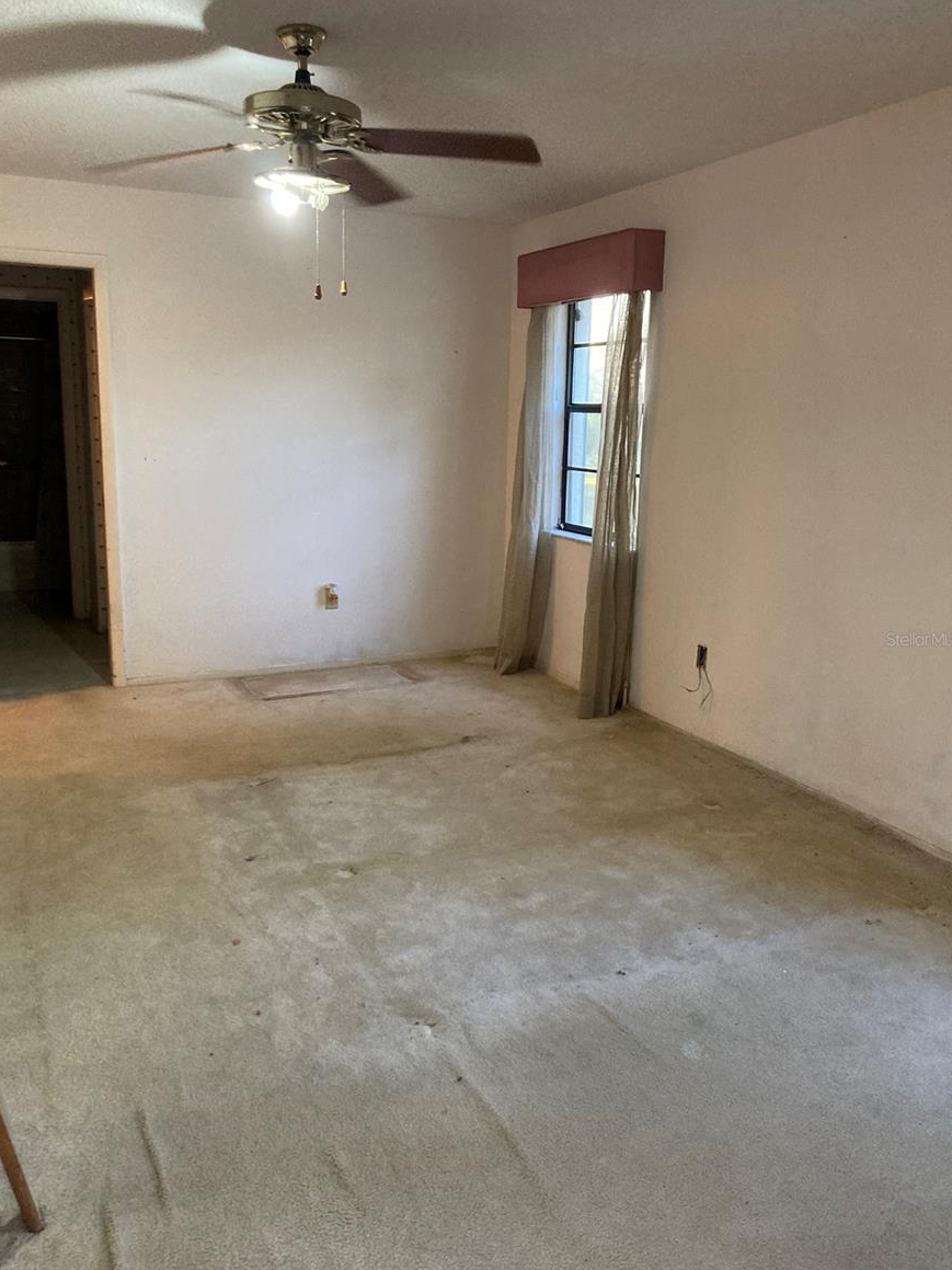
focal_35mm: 29
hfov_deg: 48.2
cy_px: 639
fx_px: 1064
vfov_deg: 61.7
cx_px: 471
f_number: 1.8
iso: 320
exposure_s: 1/55
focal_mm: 3.99
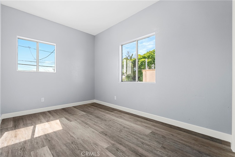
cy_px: 78
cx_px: 118
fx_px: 104
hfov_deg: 96.7
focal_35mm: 16
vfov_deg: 73.8
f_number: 8
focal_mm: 16
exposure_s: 1/8
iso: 400
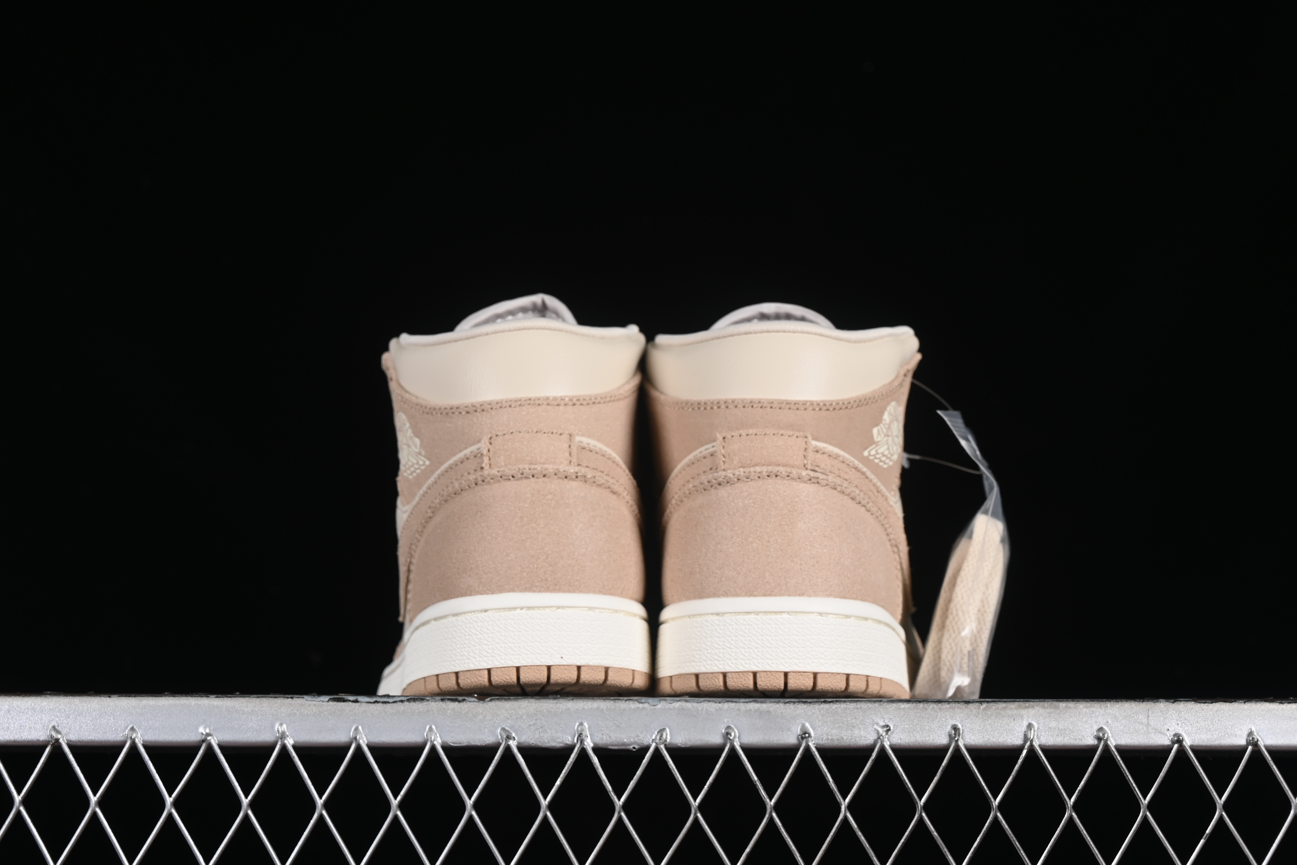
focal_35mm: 75
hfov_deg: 27.0
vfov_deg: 18.2
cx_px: 648
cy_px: 432
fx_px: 2702
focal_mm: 50
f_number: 8
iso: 160
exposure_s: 1/80
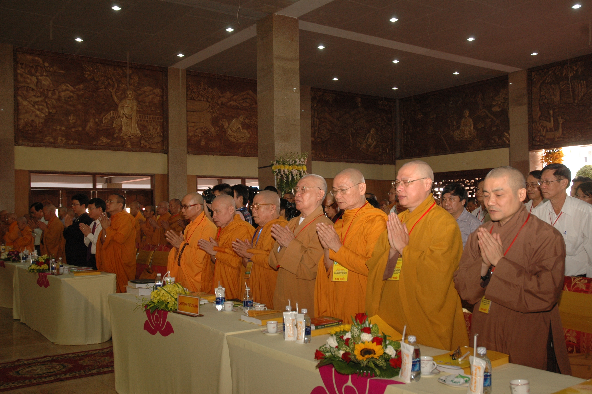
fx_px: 616
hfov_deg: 51.3
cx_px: 296
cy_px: 197
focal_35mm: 38
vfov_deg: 35.4
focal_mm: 25
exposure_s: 1/60
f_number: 5
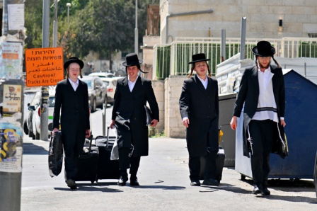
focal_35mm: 180
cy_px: 106
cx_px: 158
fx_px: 1584
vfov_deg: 7.6
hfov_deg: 11.4
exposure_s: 1/1000
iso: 50
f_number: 4
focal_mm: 120
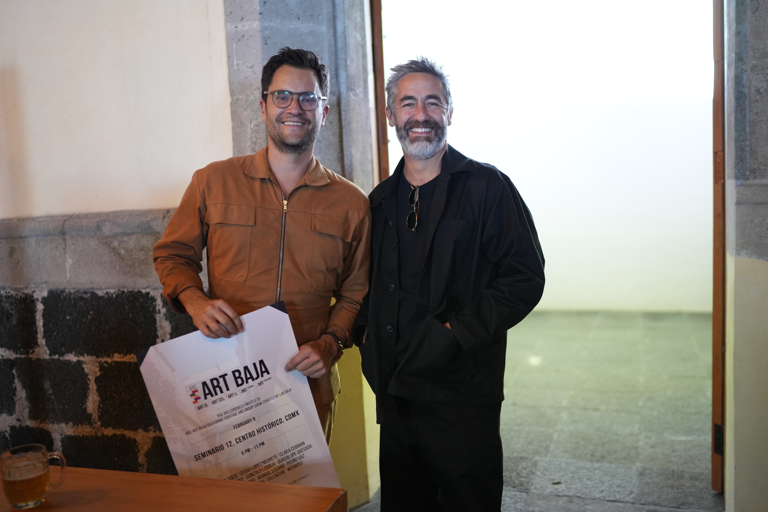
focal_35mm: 35
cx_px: 384
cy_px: 256
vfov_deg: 37.9
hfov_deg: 54.4
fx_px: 747
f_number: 1.4
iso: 3200
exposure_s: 1/60
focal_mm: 35
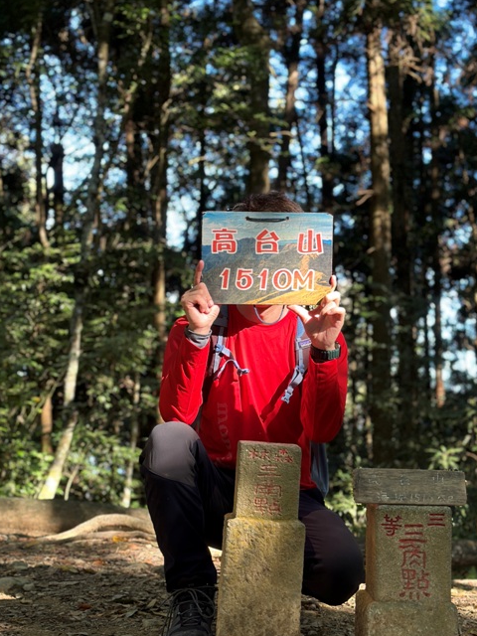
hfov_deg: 24.4
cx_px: 257
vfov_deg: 32.1
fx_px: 1102
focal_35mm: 60
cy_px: 361
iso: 100
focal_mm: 6.86
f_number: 1.78
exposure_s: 1/171
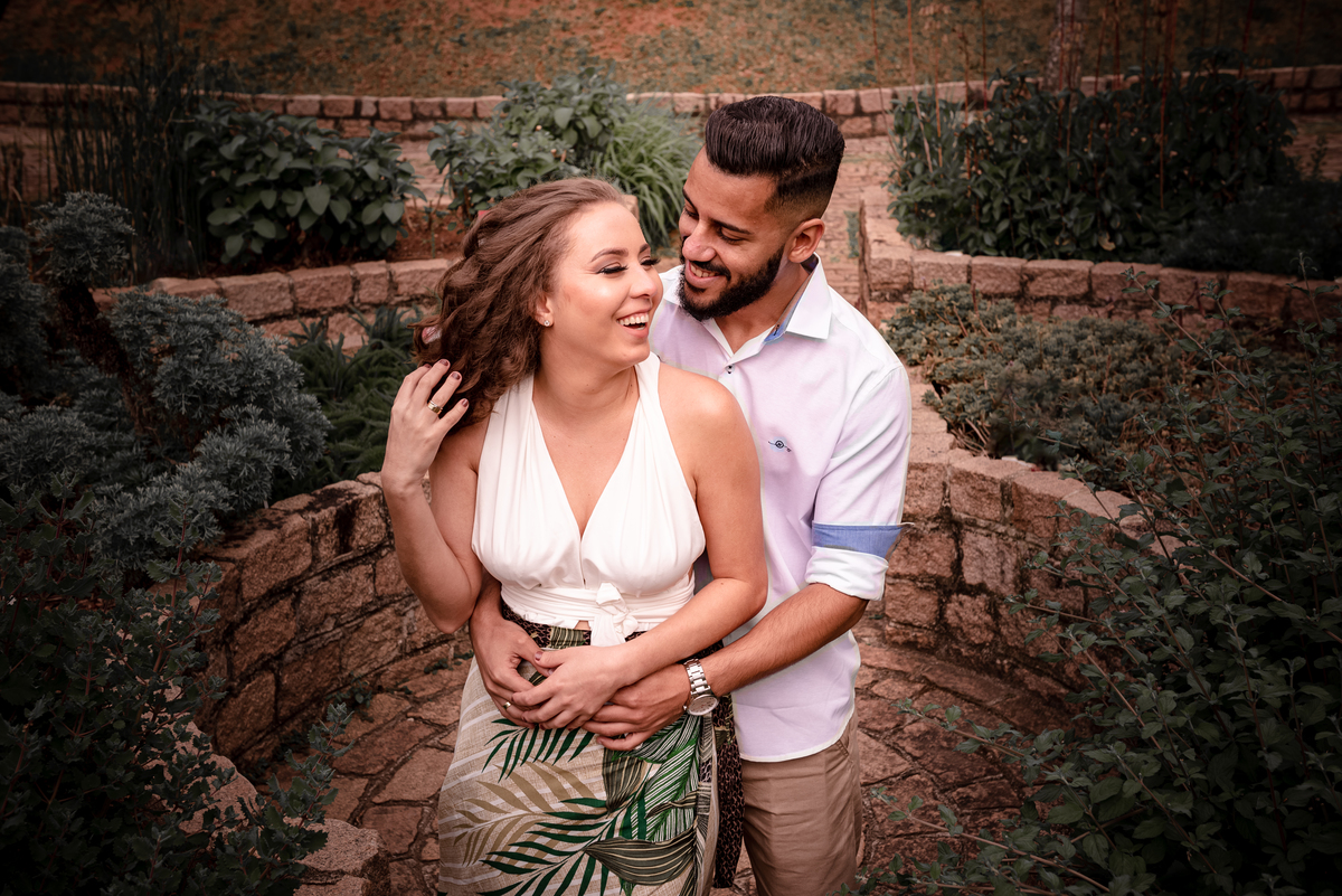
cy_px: 448
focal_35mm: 48
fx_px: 1790
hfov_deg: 41.1
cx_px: 671
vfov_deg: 28.1
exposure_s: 1/250
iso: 125
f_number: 9
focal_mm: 48
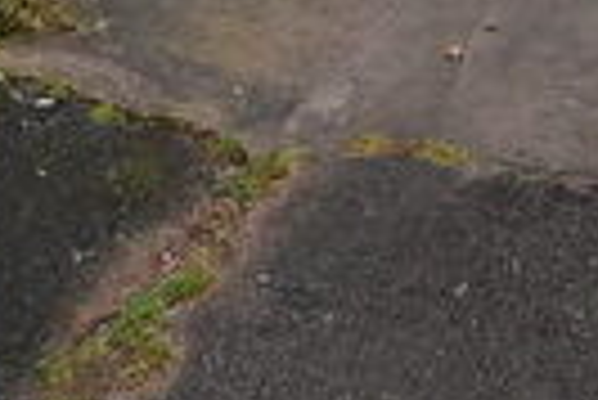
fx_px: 1440
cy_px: -429
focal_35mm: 87
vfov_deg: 13.3
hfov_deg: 23.3
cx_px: 427
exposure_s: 1/400
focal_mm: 11
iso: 800
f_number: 8
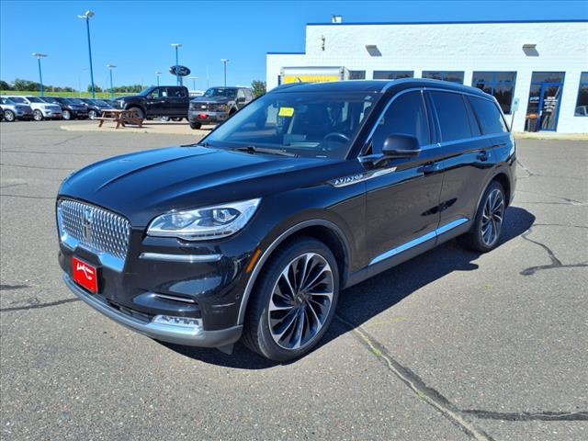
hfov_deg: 65.3
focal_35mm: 27
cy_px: 220
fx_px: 459
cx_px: 294
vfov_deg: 51.4
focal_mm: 3.58
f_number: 1.9
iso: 40
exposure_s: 1/2500
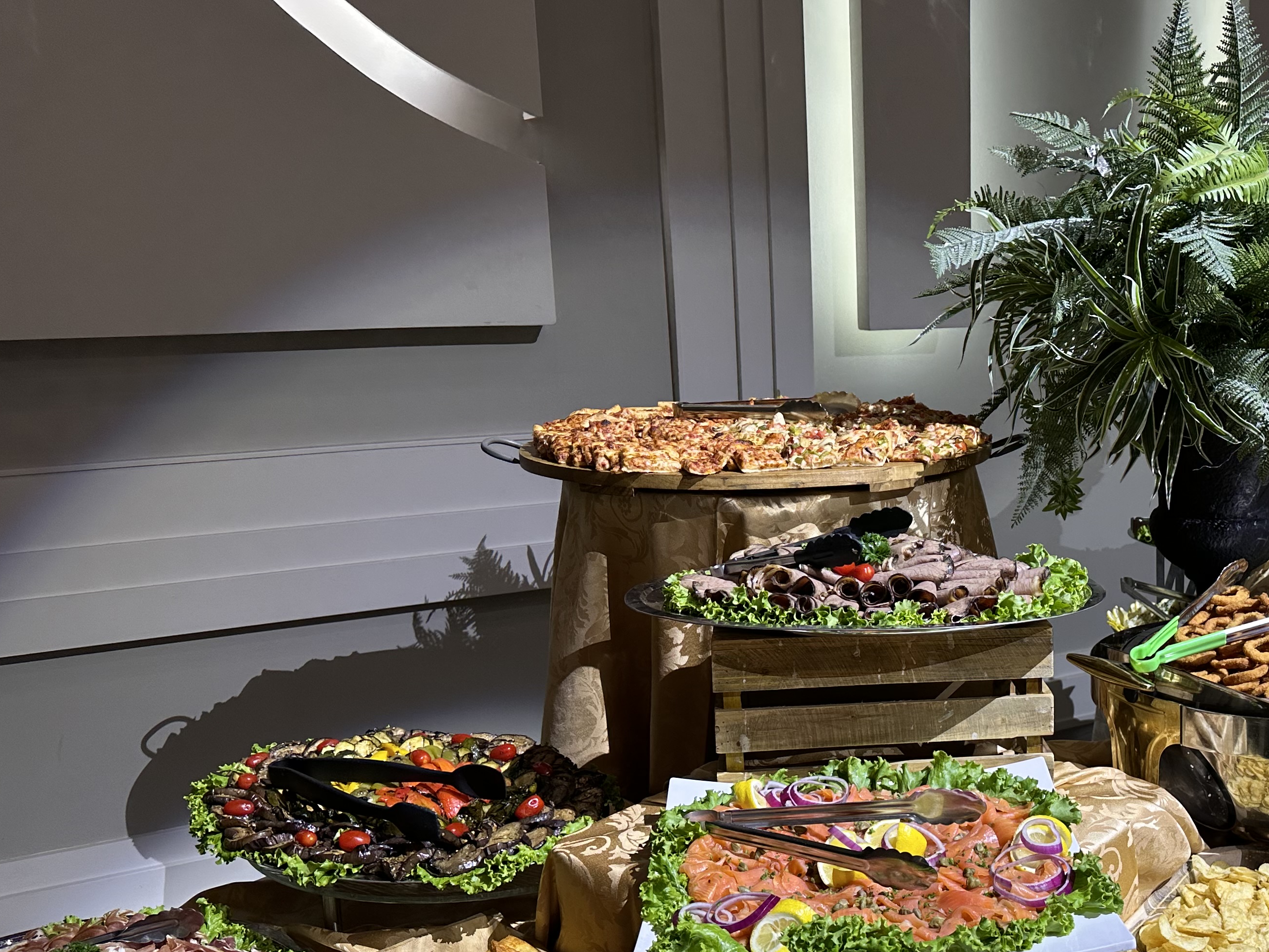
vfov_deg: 38.5
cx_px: 933
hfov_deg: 48.4
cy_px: 562
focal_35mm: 37
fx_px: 1357
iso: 125
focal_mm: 6.86
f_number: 1.78
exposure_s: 1/120
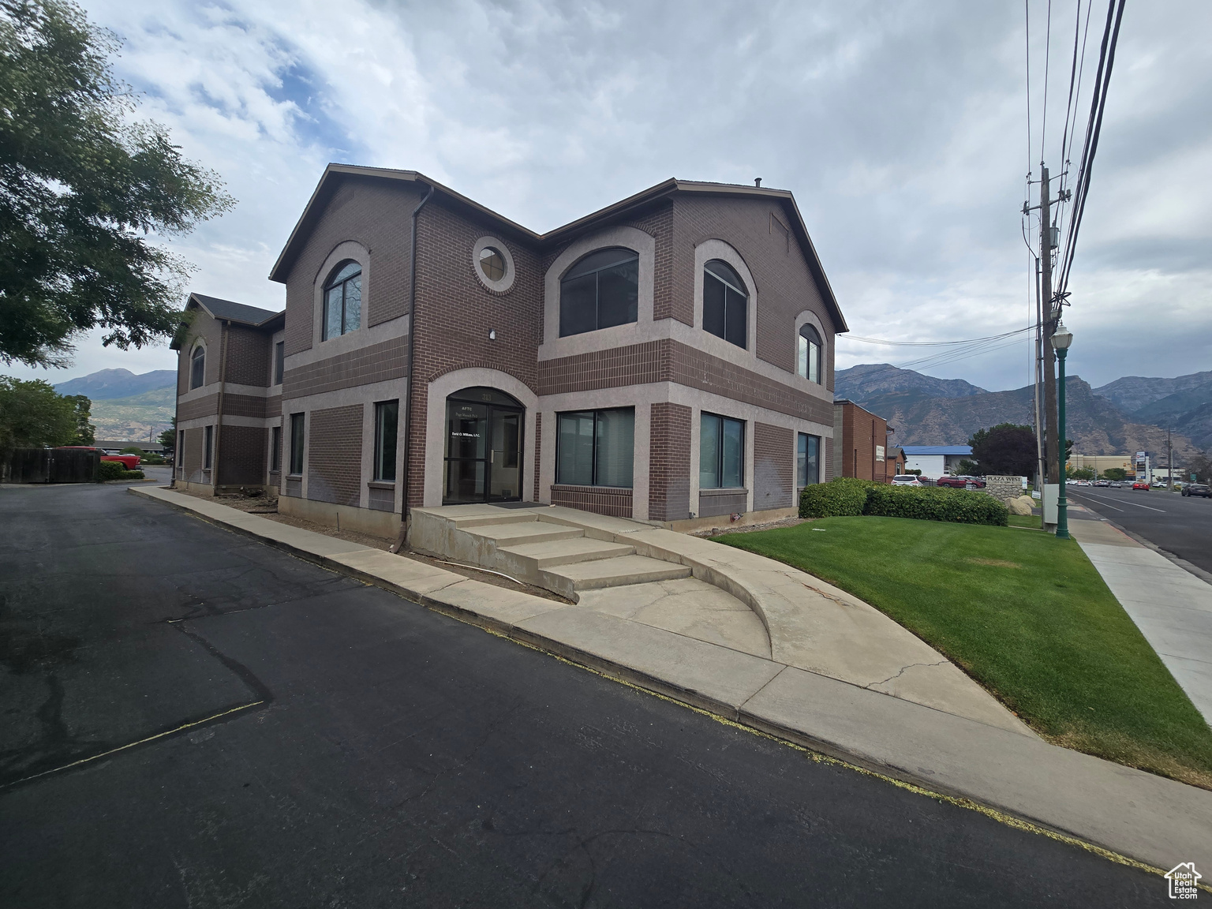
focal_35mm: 13
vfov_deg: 89.9
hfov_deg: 106.2
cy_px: 454
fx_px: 455
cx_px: 606
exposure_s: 1/1809
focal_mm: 2.2
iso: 50
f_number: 2.2
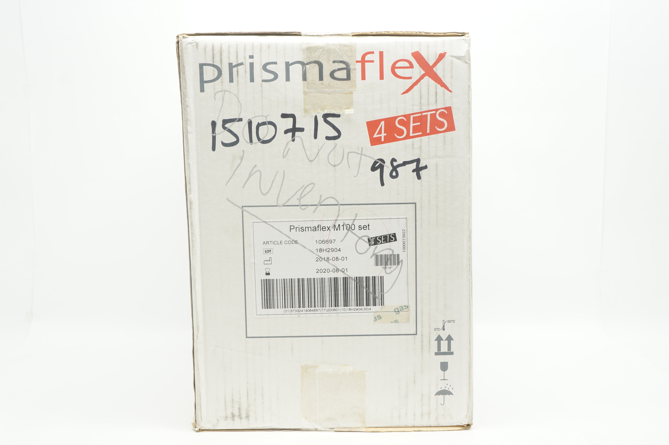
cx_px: 334
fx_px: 696
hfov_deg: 51.3
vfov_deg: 35.4
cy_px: 222
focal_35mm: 38
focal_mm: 25
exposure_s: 1/15
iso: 400
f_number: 8
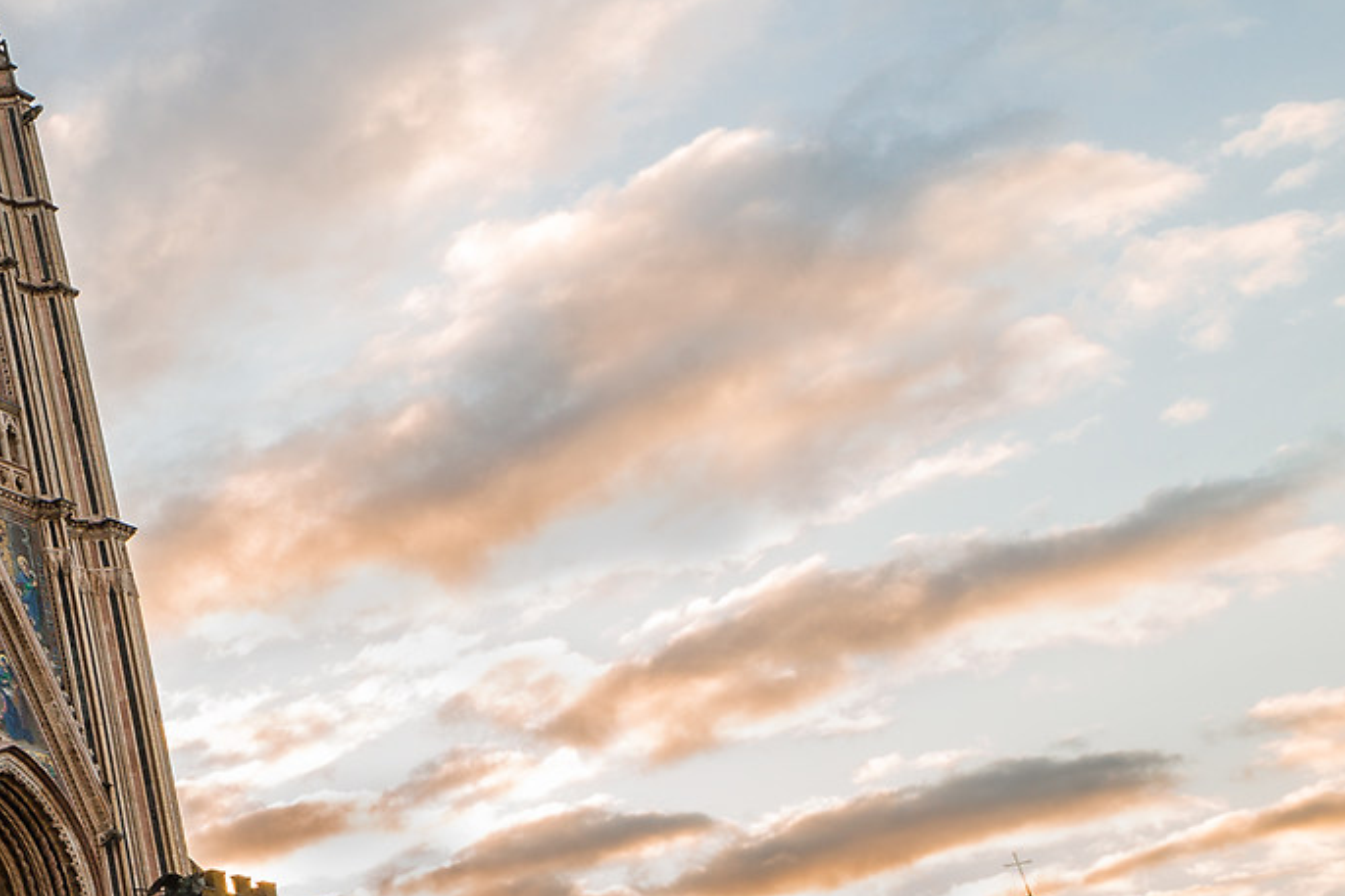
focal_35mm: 49
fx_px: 1830
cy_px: 468
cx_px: -700
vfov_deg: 27.5
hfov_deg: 27.2
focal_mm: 14
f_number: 11
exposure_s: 1/15
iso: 100
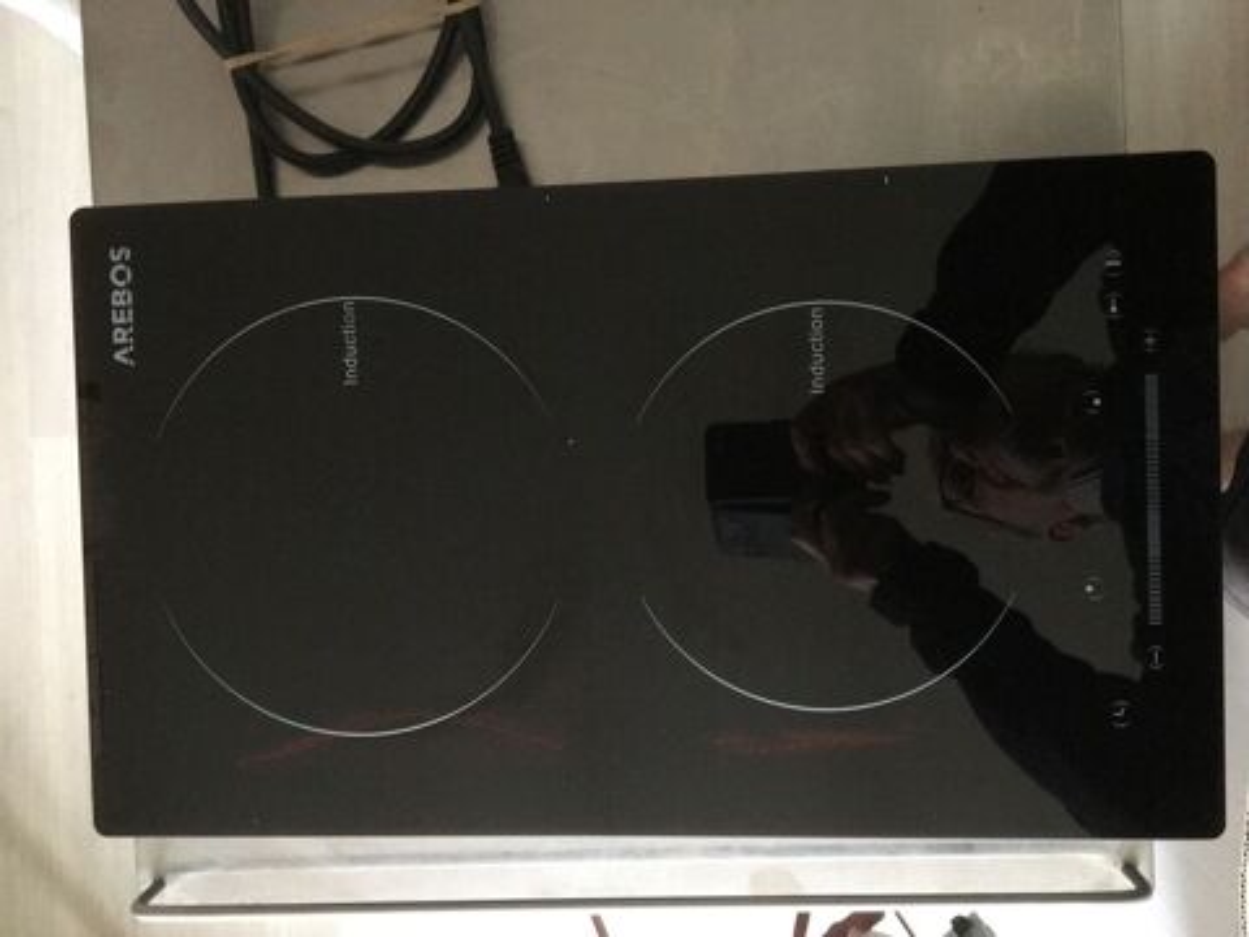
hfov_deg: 61.7
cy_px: 468
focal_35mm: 29
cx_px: 624
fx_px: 1046
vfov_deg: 48.2
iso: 500
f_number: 2.2
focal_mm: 4.15
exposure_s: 1/17
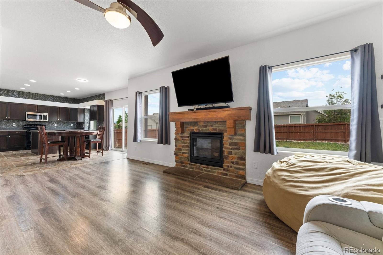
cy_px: 128
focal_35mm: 14
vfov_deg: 81.2
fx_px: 149
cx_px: 192
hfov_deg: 104.3
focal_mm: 14
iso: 400
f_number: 9
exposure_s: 1/6
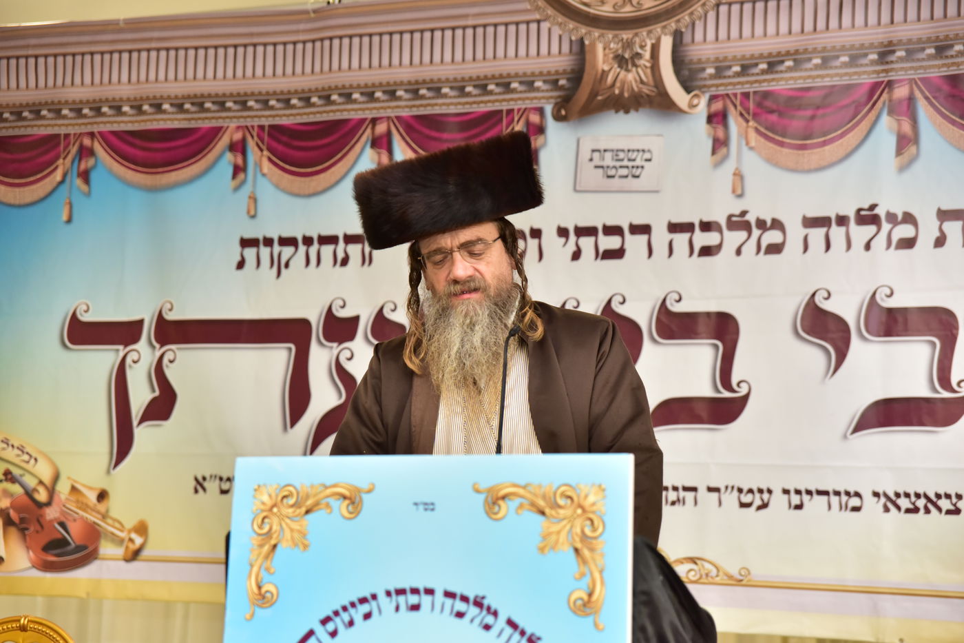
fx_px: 1874
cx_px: 482
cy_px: 322
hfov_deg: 28.8
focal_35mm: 70
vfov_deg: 19.5
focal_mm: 70
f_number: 3.5
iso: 1600
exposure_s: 1/250
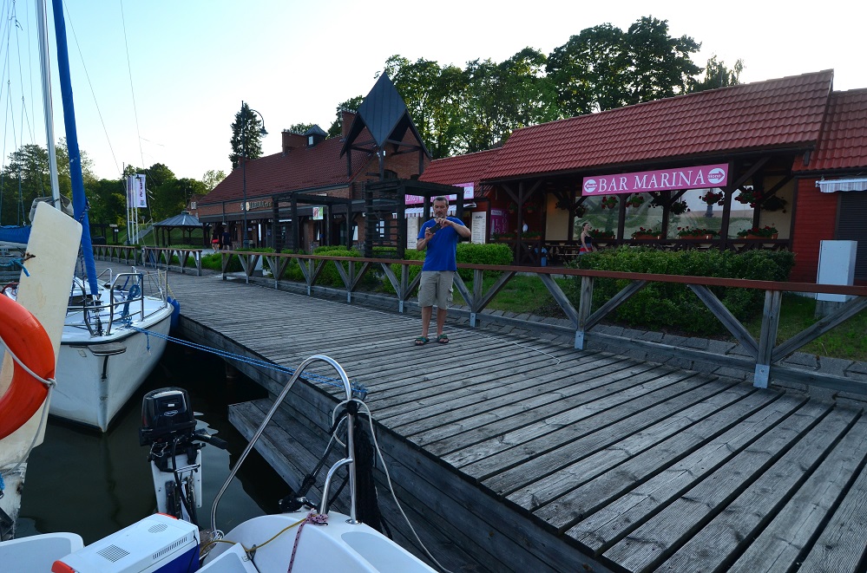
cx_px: 434
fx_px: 432
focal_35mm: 18
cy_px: 286
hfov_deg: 90.1
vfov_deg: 67.1
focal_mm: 12
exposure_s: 1/500
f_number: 7.1
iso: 400
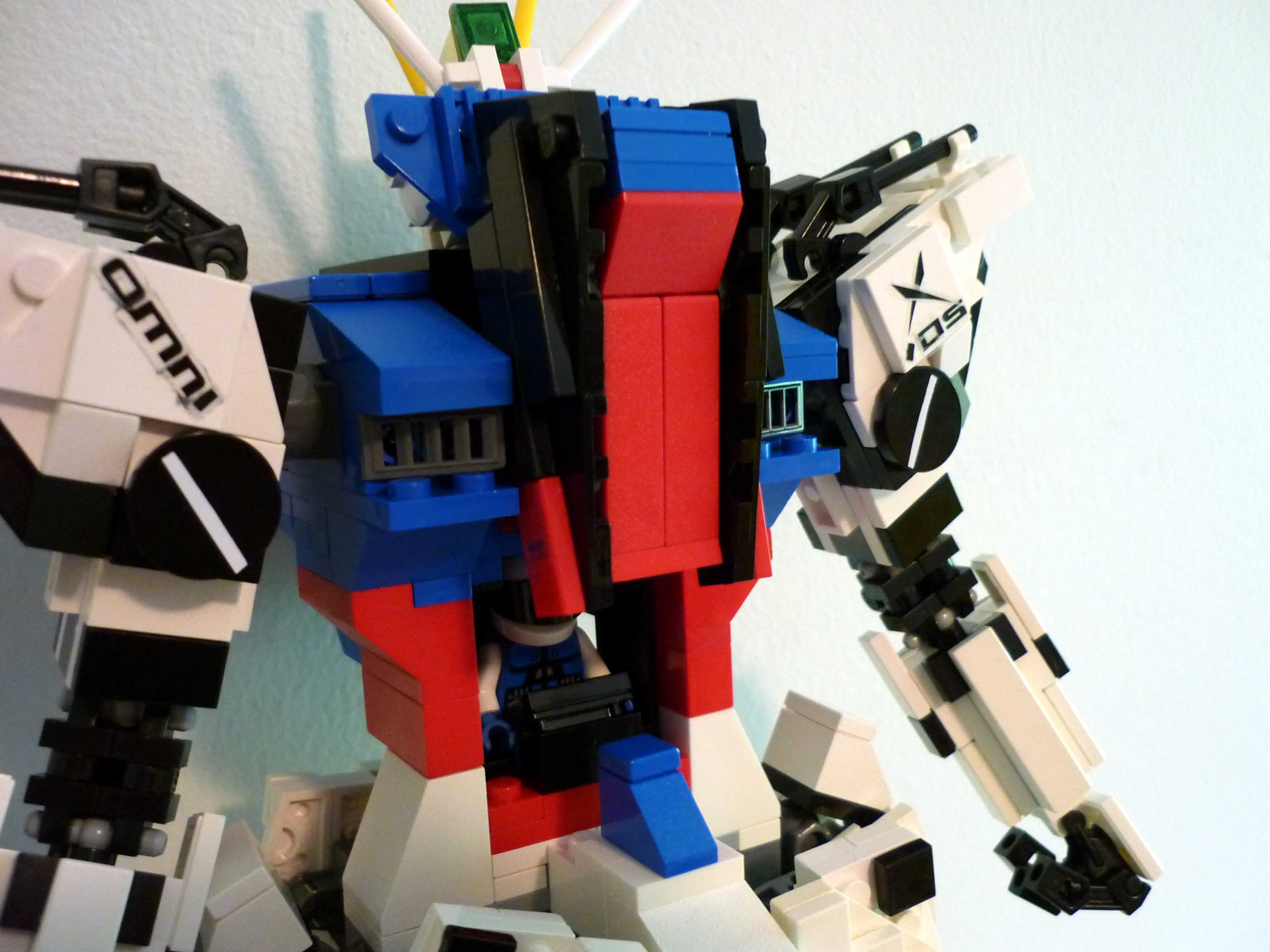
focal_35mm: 33
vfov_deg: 42.9
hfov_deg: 55.4
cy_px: 476
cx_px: 635
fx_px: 1211
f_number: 2.8
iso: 400
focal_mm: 5.5
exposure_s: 1/8
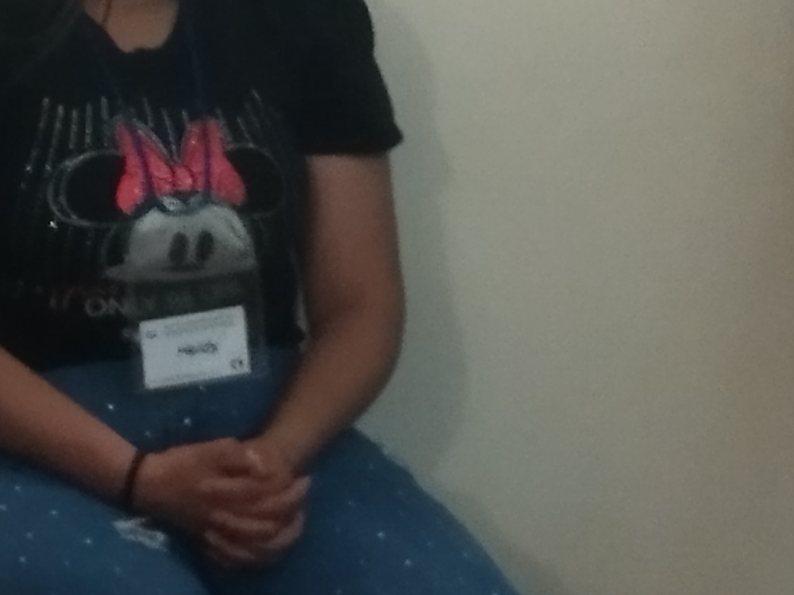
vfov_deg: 15.1
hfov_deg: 19.3
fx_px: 2202
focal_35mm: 96
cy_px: 10
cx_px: -145
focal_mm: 5.89
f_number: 1.89
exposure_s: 1/24
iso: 1300
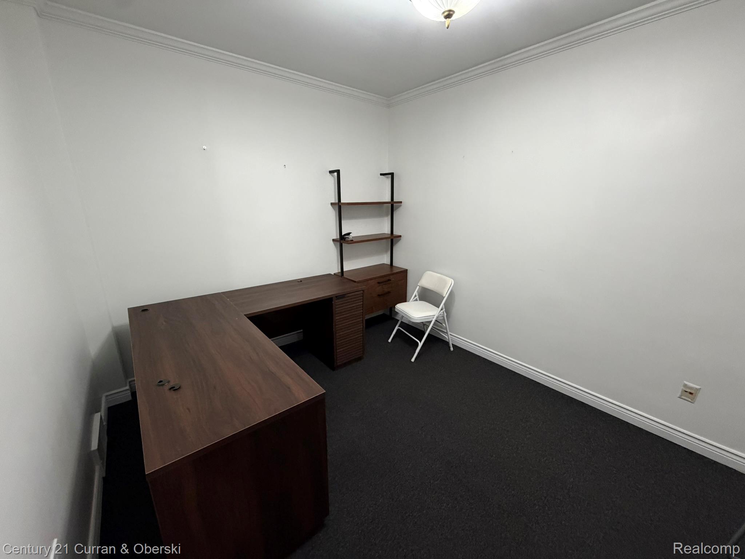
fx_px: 301
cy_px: 280
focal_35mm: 14
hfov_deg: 102.1
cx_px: 372
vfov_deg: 85.7
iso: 320
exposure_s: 1/60
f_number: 2.2
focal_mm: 2.22
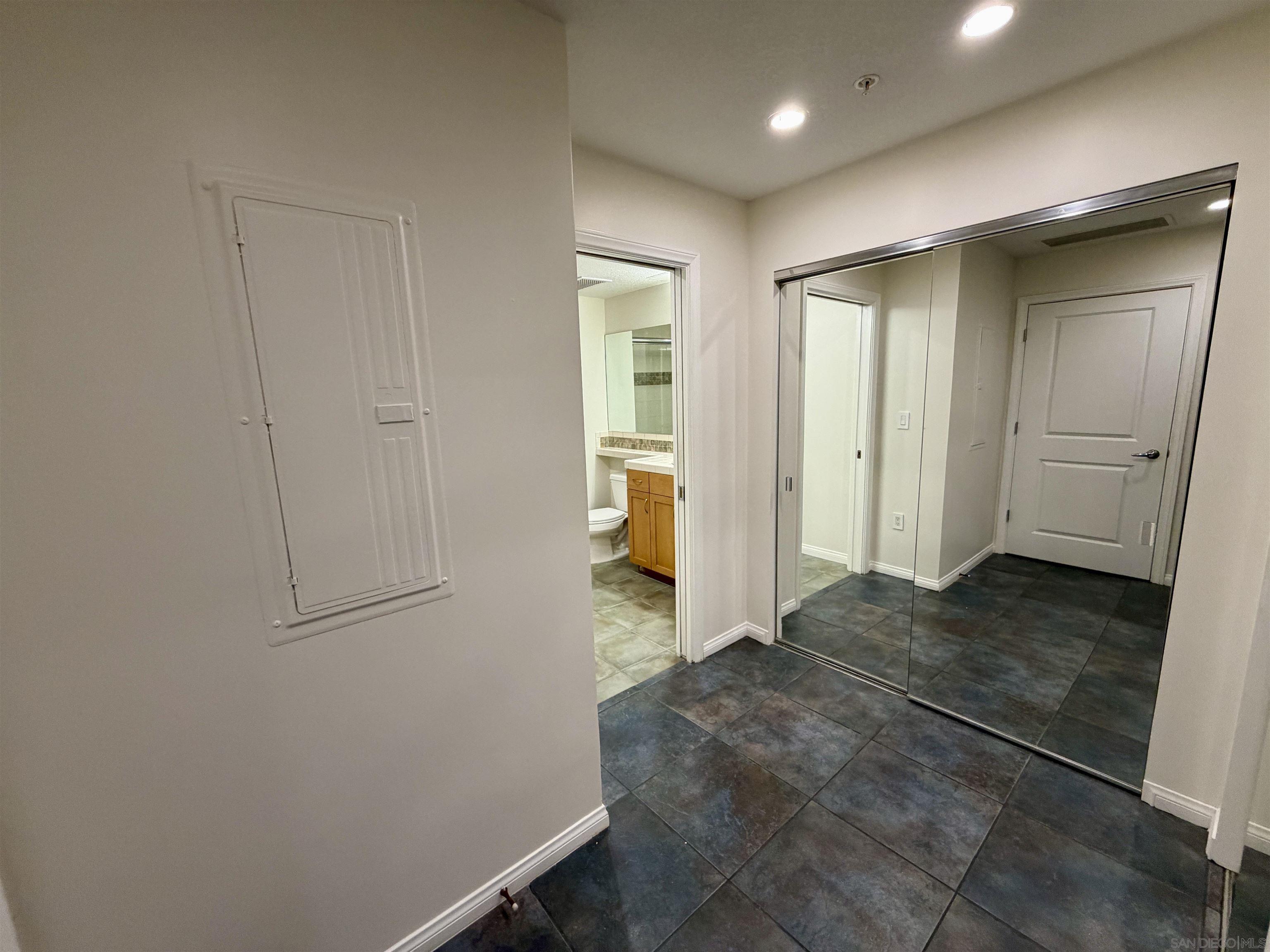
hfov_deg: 102.1
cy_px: 476
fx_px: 514
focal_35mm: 14
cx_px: 635
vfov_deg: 85.7
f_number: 2.2
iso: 200
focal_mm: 2.22
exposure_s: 1/60
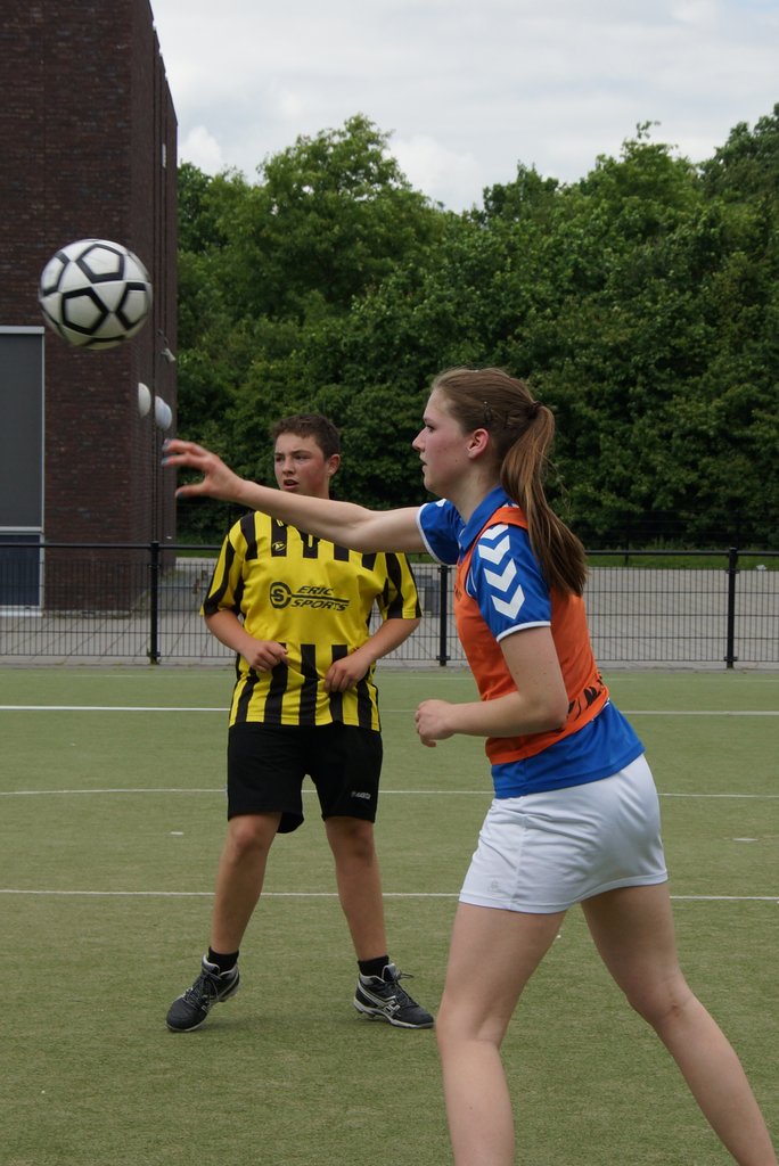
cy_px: 583
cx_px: 390
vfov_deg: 27.0
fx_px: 2431
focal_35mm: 75
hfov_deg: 18.2
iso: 200
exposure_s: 1/640
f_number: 7.1
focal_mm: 50
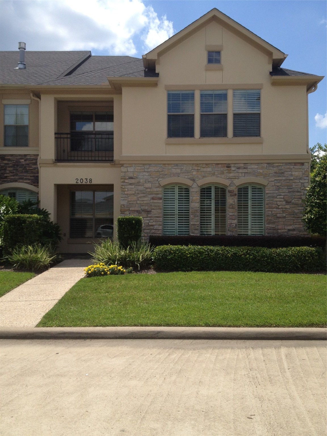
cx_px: 164
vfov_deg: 52.6
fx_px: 441
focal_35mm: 35
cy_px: 218
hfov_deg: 40.7
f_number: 2.4
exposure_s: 1/1842
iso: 50
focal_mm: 4.28
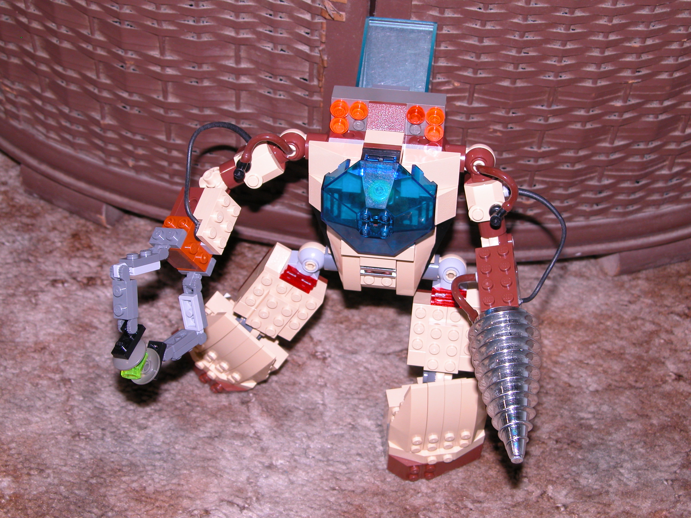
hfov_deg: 26.3
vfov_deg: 19.9
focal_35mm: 74
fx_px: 1477
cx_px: 346
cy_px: 259
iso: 100
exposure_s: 1/125
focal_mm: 18.8
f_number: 4.2
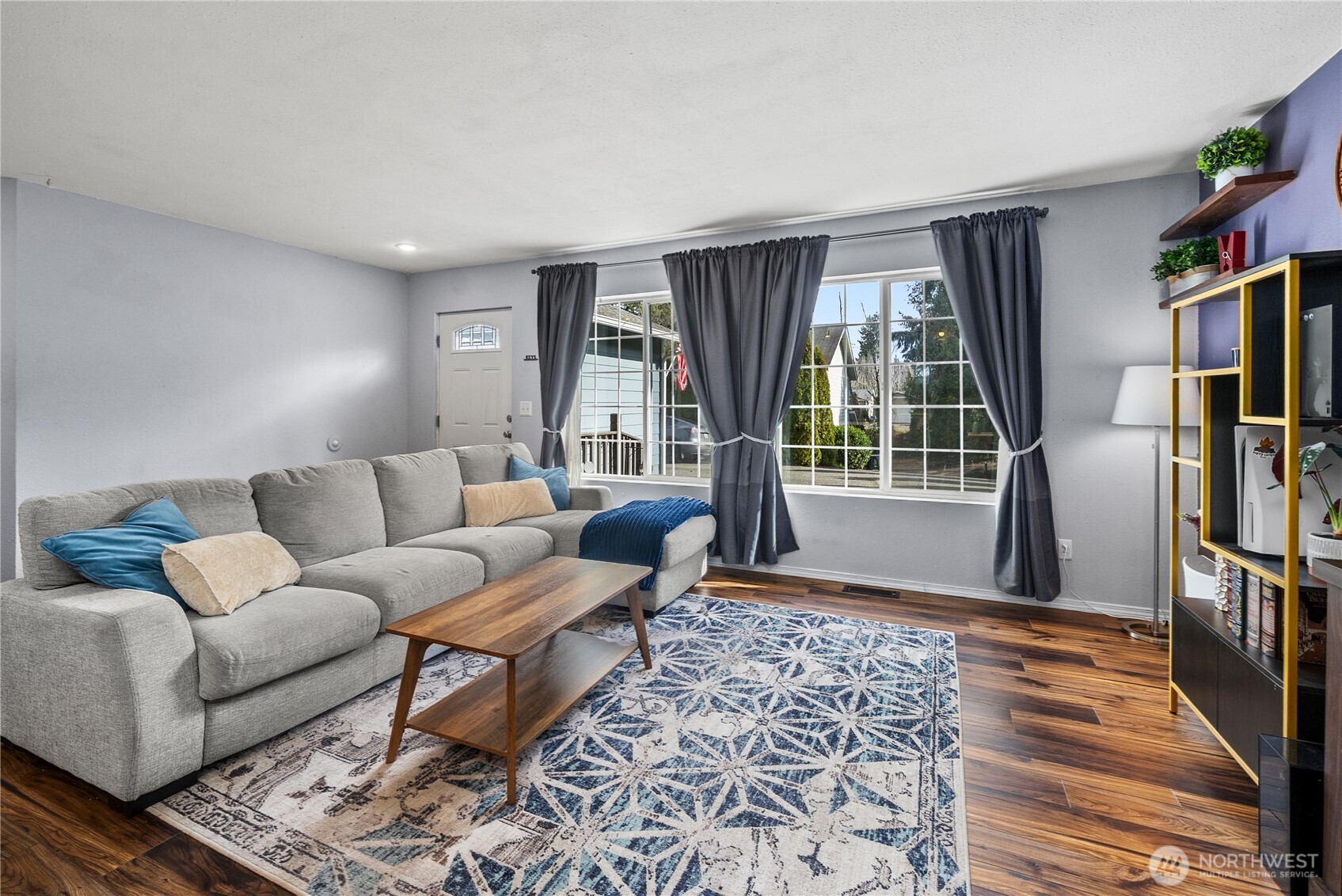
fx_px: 522
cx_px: 671
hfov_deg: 104.2
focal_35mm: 14
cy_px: 448
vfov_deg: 81.3
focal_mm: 14
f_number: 7.1
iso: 1000
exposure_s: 1/15
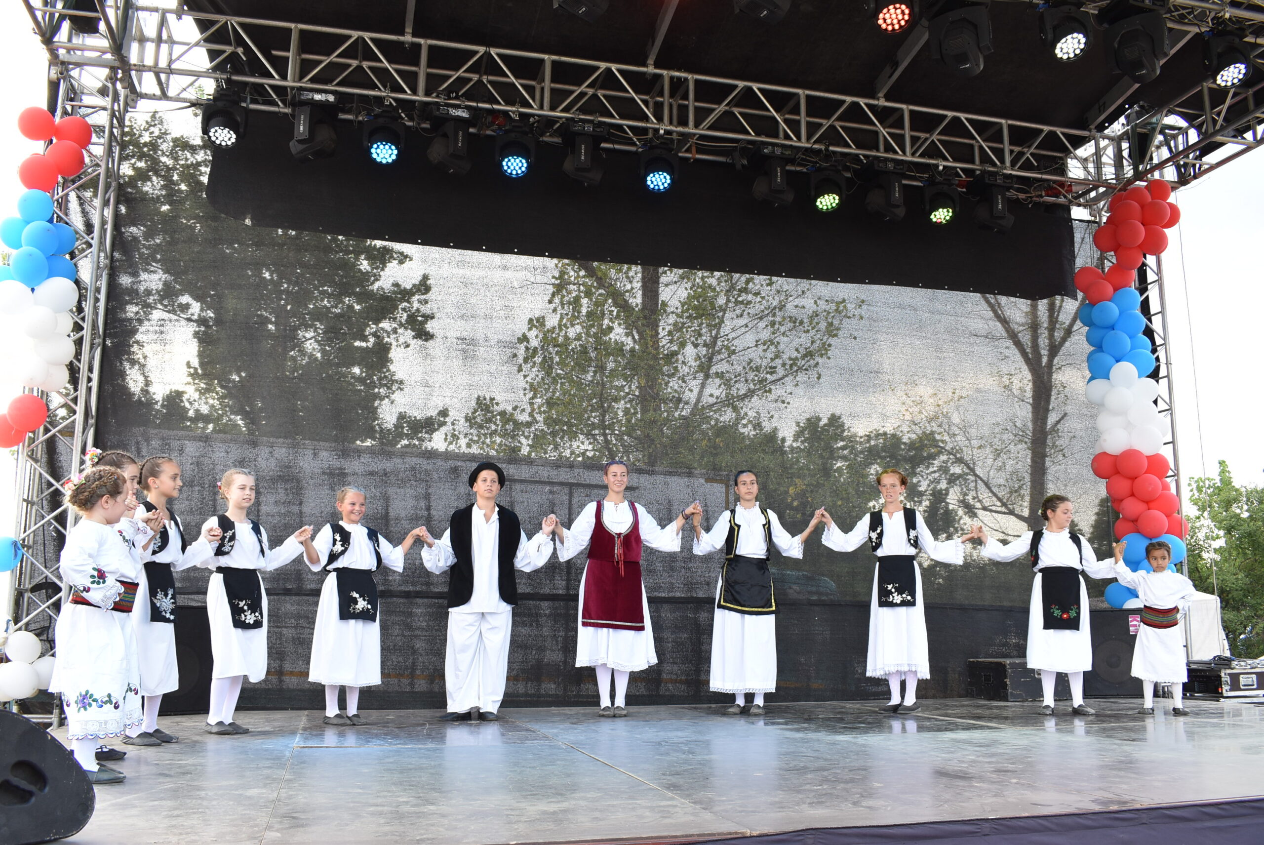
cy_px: 422
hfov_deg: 61.9
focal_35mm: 30
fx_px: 1054
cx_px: 632
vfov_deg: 43.7
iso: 250
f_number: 8
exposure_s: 1/60
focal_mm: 20
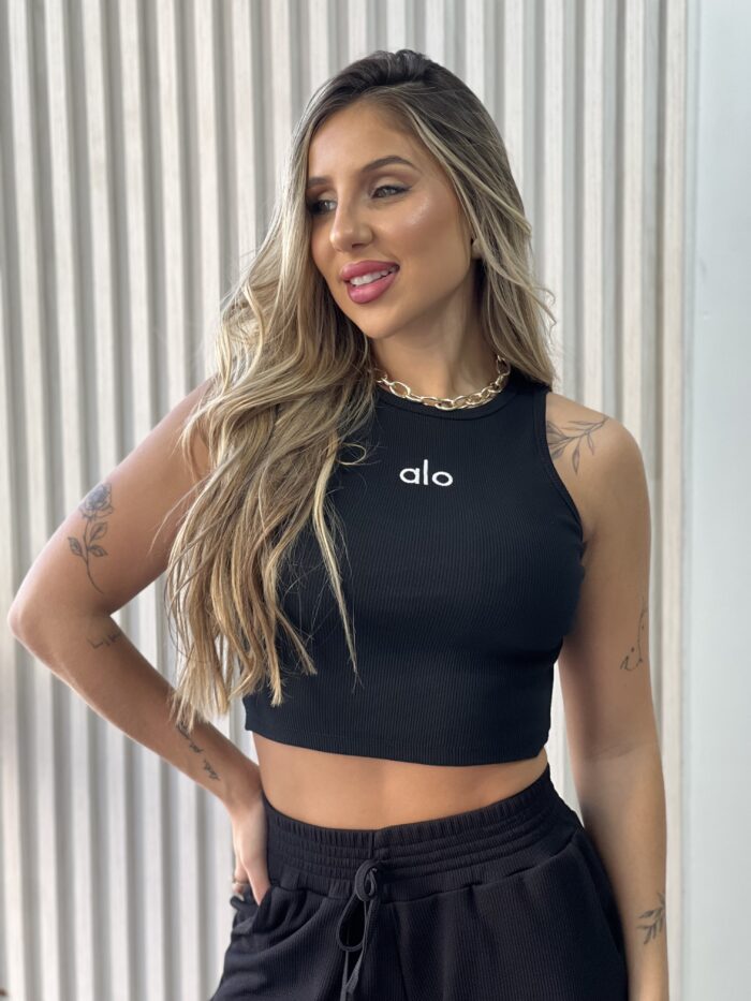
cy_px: 500
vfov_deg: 25.3
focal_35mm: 77
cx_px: 376
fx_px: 2227
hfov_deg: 19.1
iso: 160
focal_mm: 9
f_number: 2.8
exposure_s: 1/120
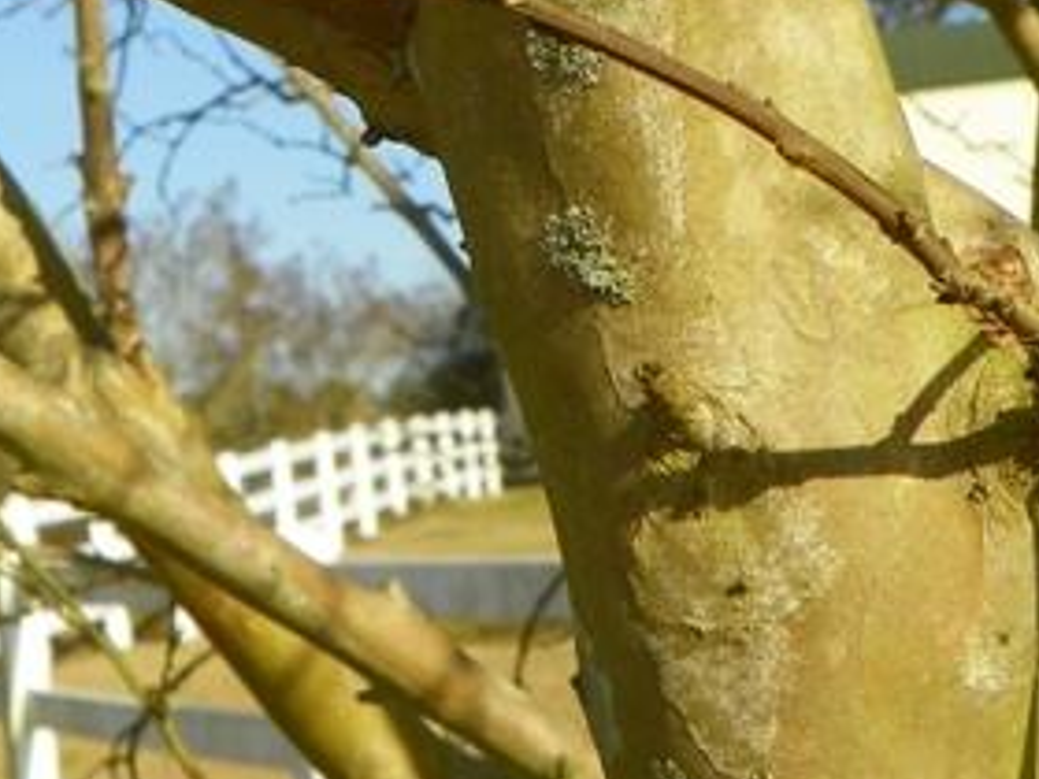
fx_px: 3002
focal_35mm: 100
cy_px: 111
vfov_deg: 14.7
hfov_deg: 19.6
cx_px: 330
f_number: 5
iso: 64
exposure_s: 1/320
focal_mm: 6.2
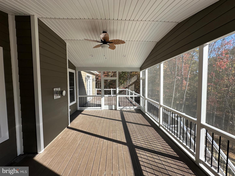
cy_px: 88
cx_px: 118
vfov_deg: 85.7
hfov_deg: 102.1
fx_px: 95
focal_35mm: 14
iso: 40
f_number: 2.2
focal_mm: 2.22
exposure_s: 1/575
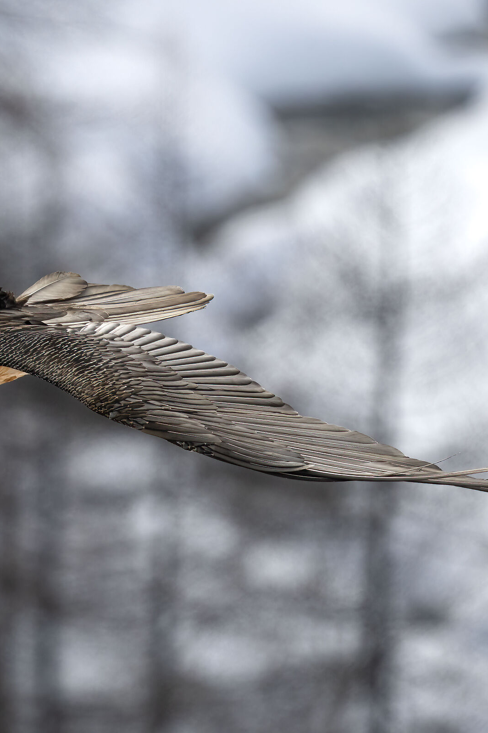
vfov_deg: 1.1
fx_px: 36678
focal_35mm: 1804
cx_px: 21
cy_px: 367
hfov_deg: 0.8
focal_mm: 800
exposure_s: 1/2500
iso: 400
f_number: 9
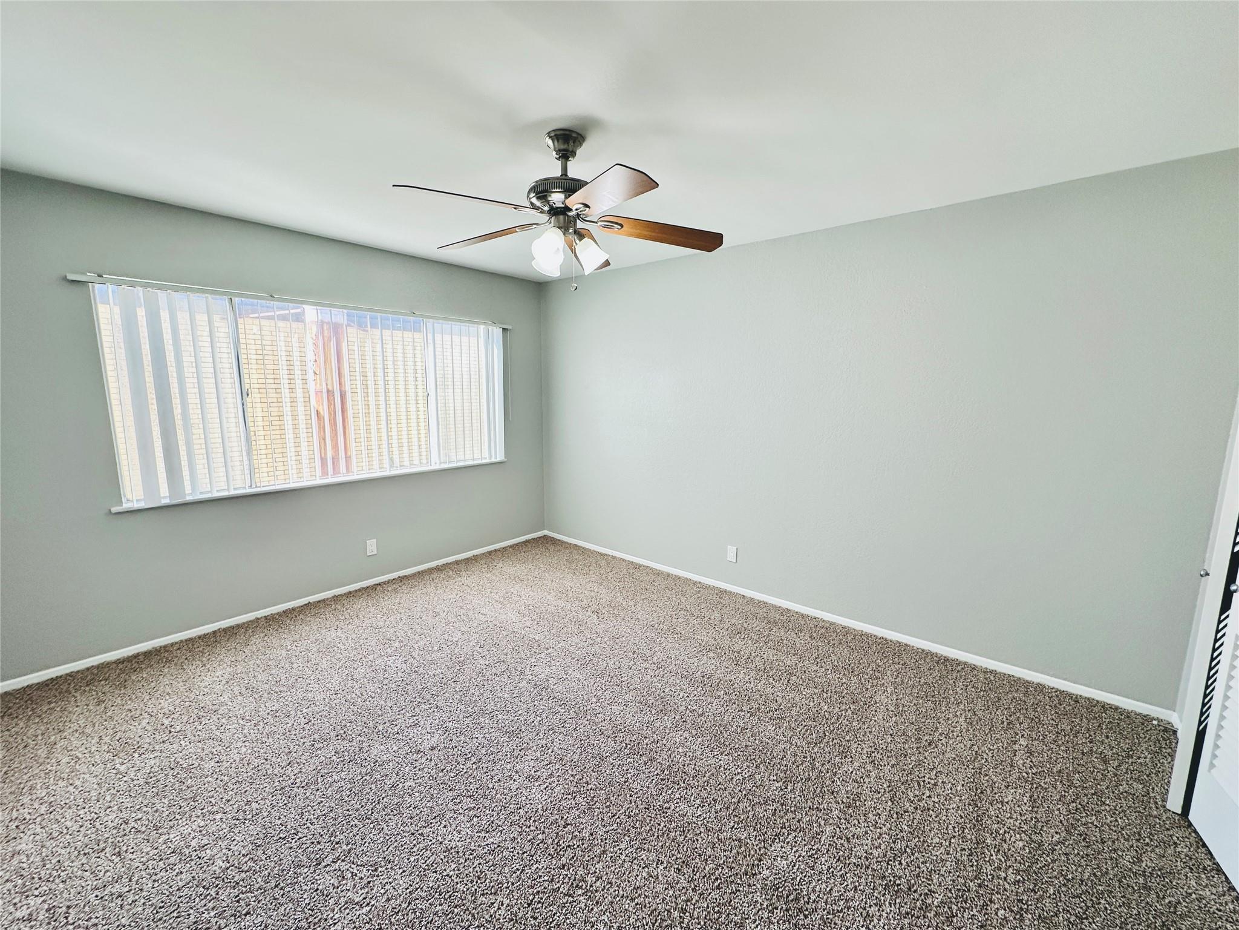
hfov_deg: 102.1
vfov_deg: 85.7
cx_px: 620
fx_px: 501
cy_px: 465
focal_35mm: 14
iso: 64
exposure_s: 1/120
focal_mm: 2.22
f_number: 2.2
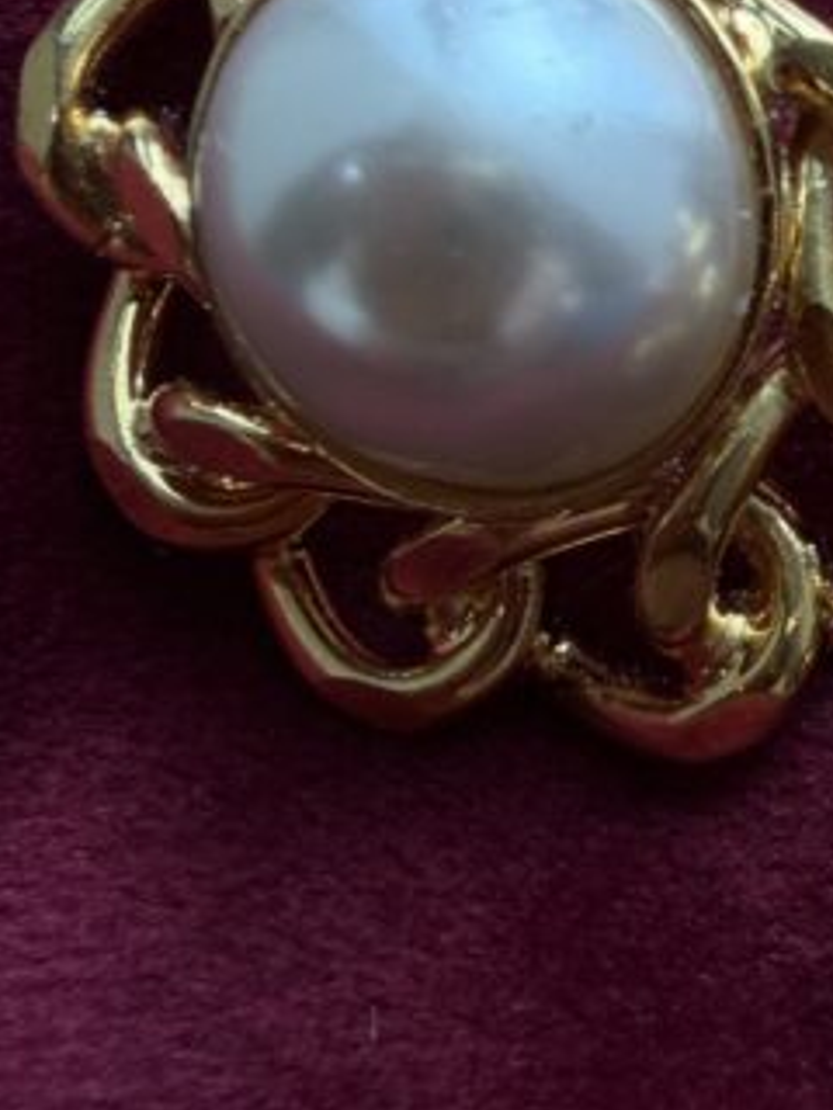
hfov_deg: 18.9
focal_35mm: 70
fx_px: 2246
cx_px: 1184
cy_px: 598
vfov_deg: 27.8
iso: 80
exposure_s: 1/121
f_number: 2.2
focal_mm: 2.22
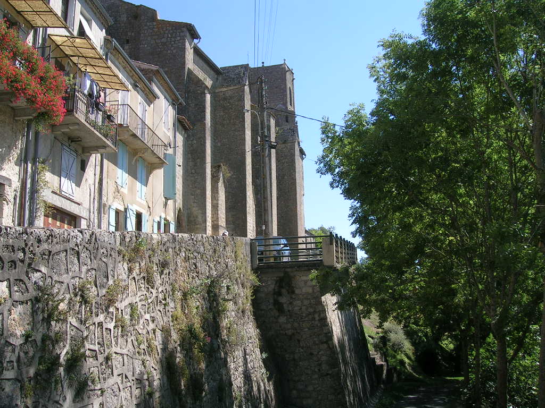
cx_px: 272
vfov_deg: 40.7
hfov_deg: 52.6
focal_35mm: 35
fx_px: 551
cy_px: 204
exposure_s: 1/289
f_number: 4.8
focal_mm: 5.4
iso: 50
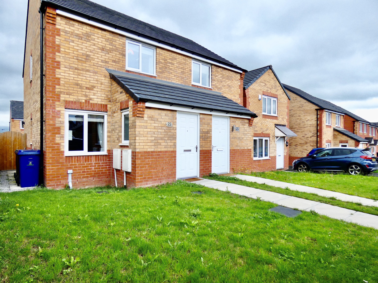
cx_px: 189
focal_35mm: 20
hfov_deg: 81.7
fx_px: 218
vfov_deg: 66.0
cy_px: 142
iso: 80
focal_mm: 3.6
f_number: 2.8
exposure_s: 1/640
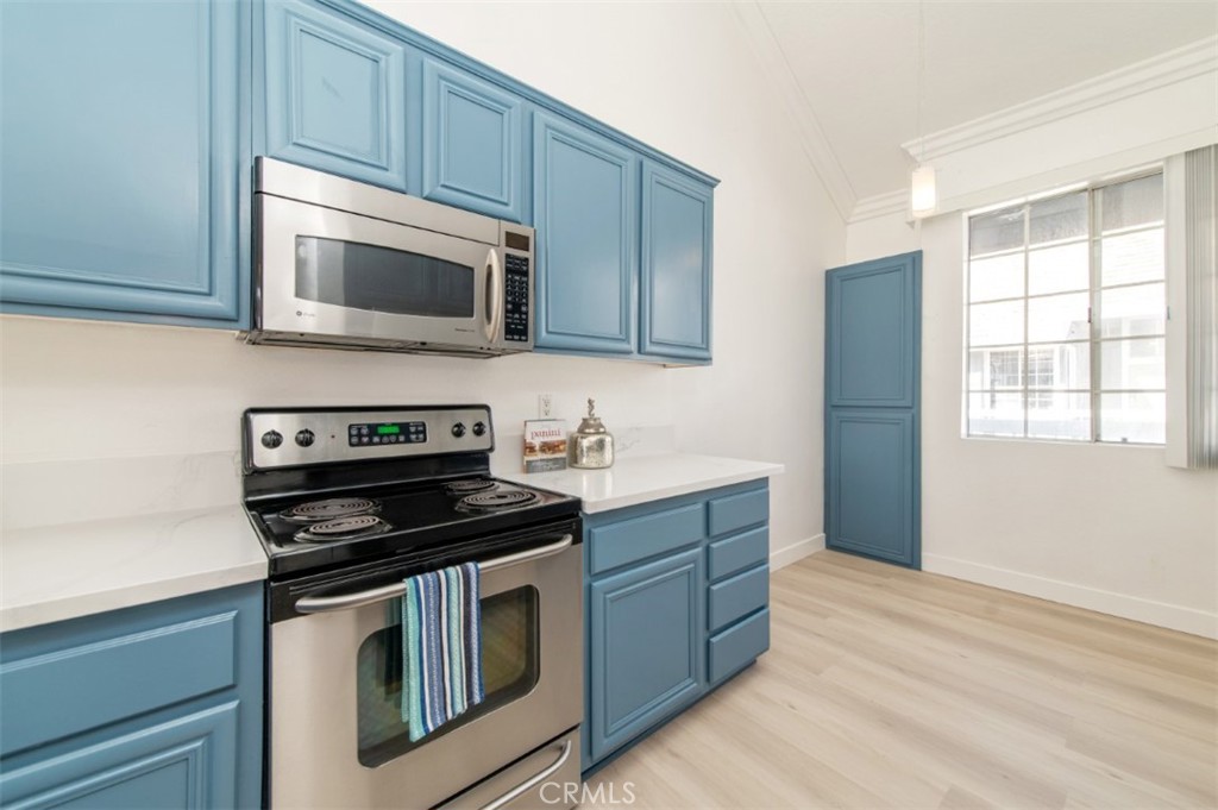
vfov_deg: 81.1
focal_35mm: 14
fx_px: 473
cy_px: 405
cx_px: 609
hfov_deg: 104.3
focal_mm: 14
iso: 200
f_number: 5.6
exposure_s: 1/125
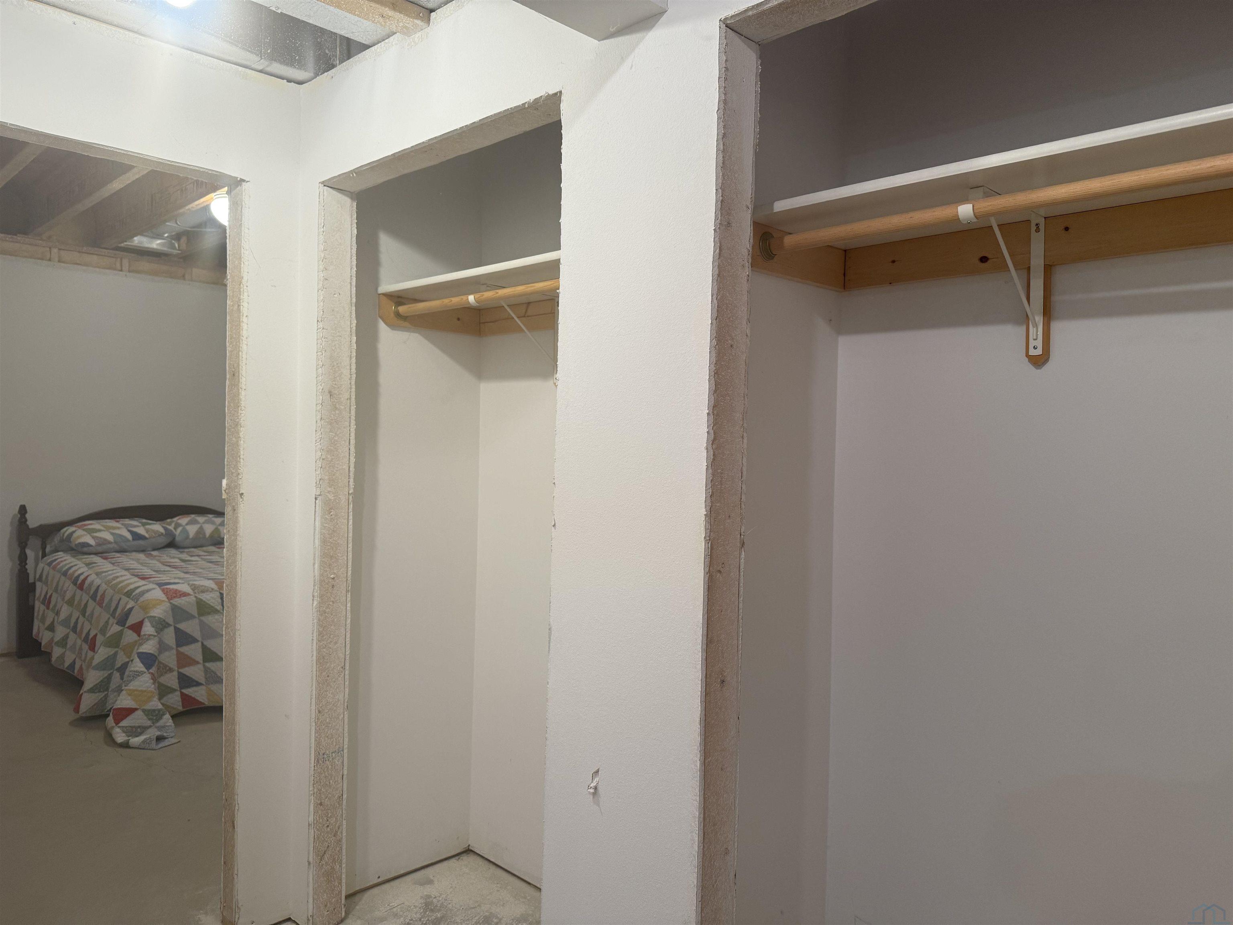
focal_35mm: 24
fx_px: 855
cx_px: 616
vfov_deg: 56.8
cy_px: 462
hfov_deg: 71.6
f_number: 1.78
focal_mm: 6.76
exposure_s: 1/60
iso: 125
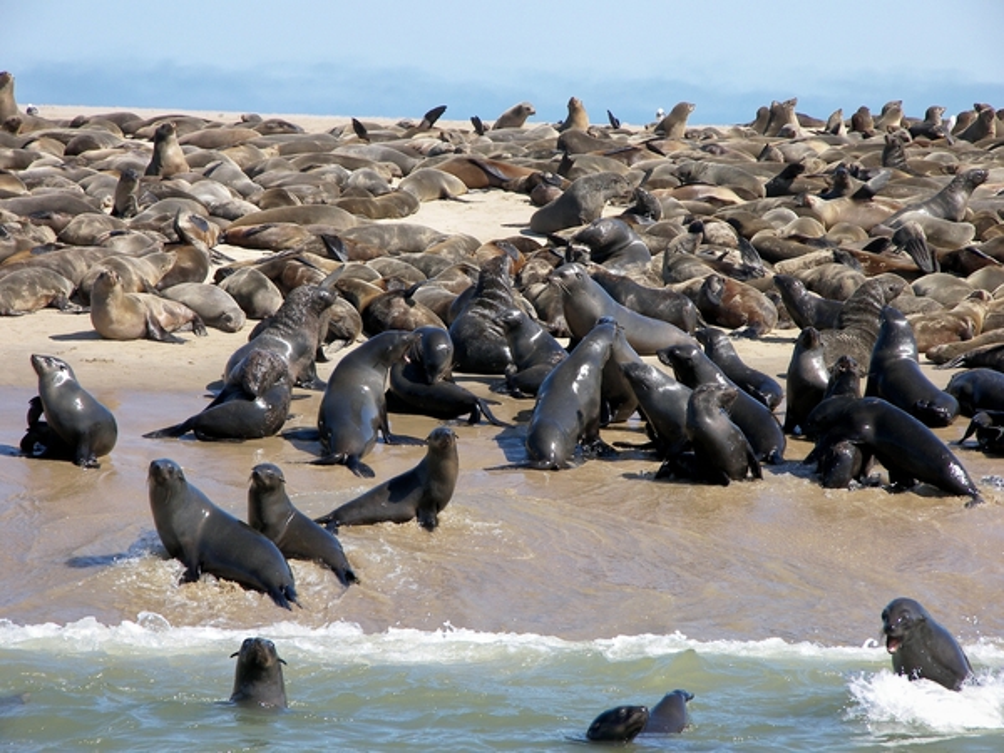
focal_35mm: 140
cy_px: 376
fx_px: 4061
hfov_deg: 14.1
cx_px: 502
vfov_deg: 10.6
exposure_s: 1/320
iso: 50
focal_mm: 29.4
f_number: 4.1
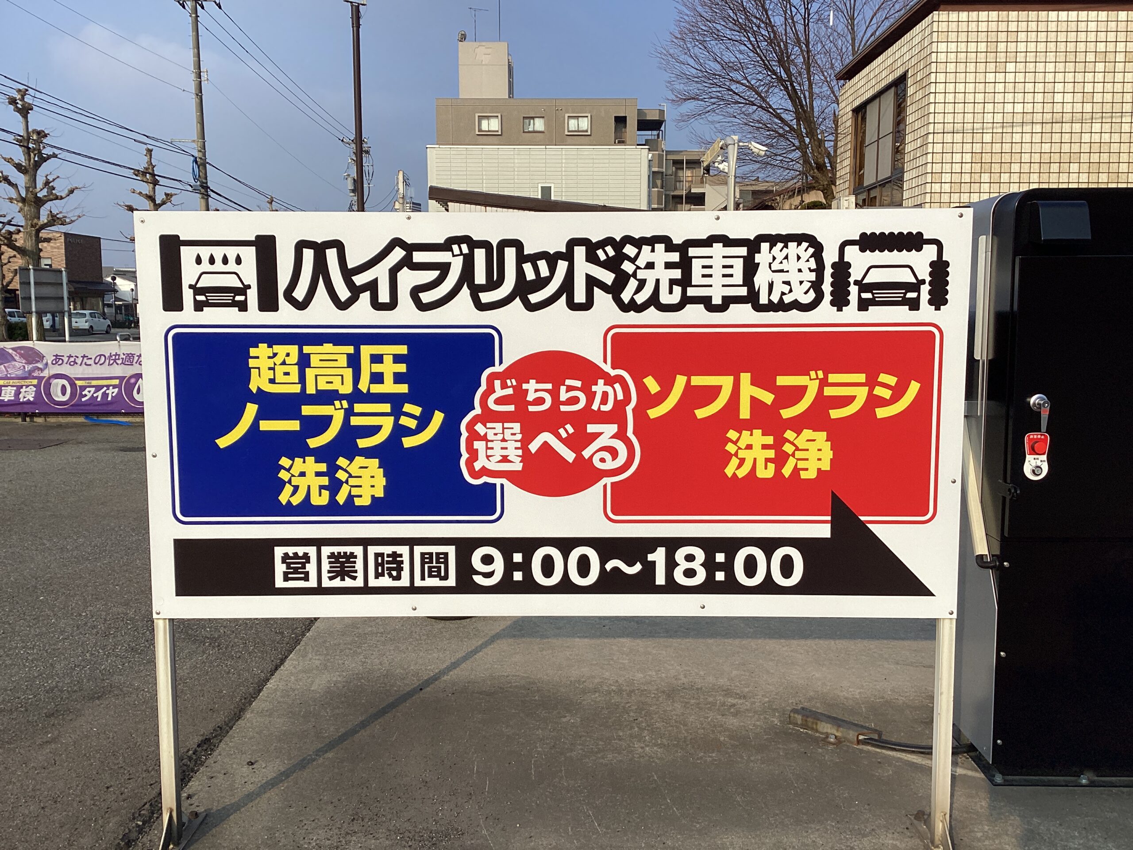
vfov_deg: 45.4
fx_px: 1015
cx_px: 566
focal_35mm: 31
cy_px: 425
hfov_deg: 58.4
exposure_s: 1/1404
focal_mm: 3.3
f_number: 2.4
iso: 25
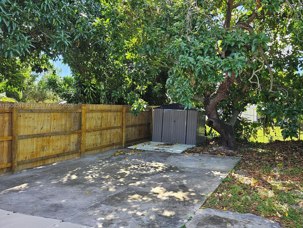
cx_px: 187
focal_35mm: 30
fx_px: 263
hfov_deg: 59.3
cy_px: 106
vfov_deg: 46.8
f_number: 1.8
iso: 50
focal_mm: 5
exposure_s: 1/535
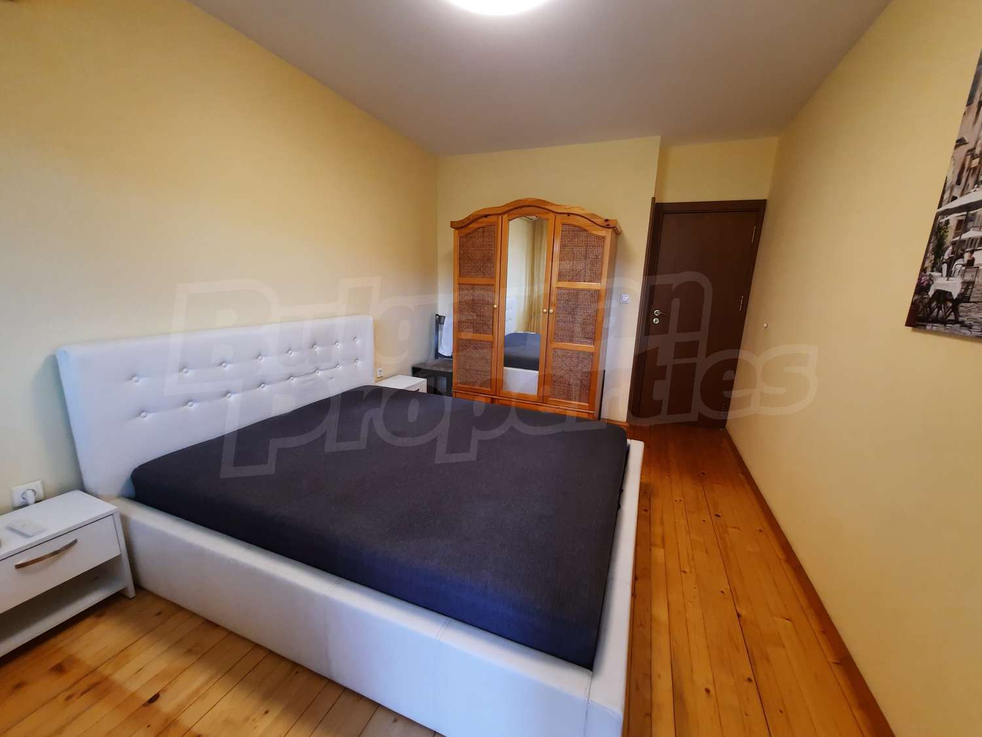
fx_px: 369
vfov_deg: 89.9
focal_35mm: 13
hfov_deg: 106.2
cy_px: 368
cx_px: 491
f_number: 2.2
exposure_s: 1/50
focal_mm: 1.74
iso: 100
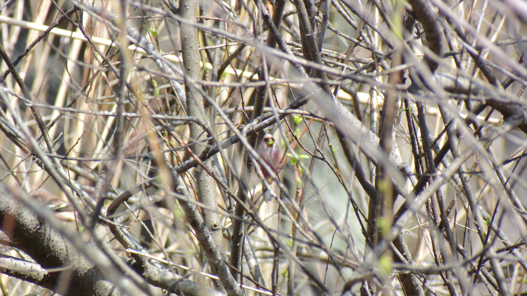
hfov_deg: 2.5
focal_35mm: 850
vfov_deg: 1.4
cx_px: 264
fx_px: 11878
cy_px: 154
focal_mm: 300
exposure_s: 1/500
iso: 320
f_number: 6.3
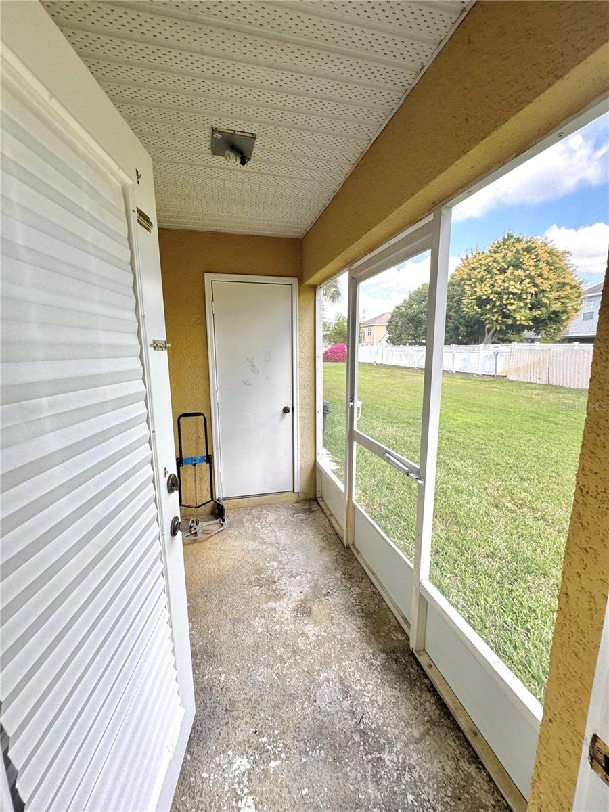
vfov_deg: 102.1
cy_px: 406
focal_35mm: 14
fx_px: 328
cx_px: 304
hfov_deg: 85.7
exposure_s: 1/141
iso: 40
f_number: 2.2
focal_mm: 2.22
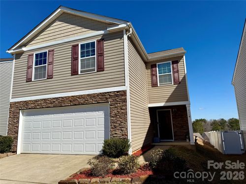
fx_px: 171
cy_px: 92
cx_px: 123
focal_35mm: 24
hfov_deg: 71.6
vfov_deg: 56.8
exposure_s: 1/7353
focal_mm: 6.76
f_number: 1.78
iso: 80
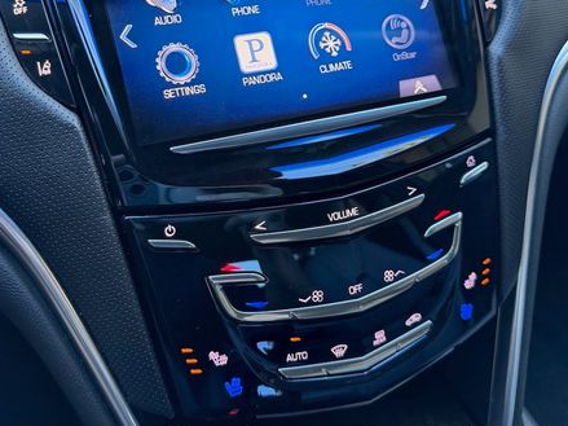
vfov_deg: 40.3
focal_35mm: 35
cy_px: 154
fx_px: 574
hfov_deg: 52.6
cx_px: 257
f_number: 1.78
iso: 250
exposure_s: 1/60
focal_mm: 6.76
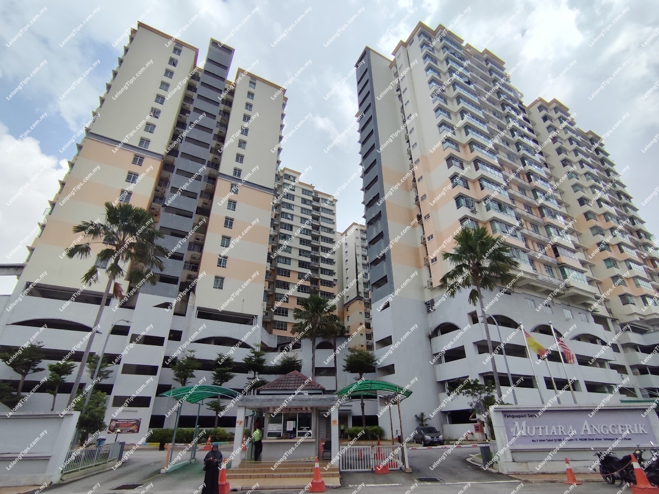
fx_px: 305
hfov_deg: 94.5
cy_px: 247
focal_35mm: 16
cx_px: 330
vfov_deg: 78.1
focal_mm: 1.65
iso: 50
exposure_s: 1/2683
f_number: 2.2
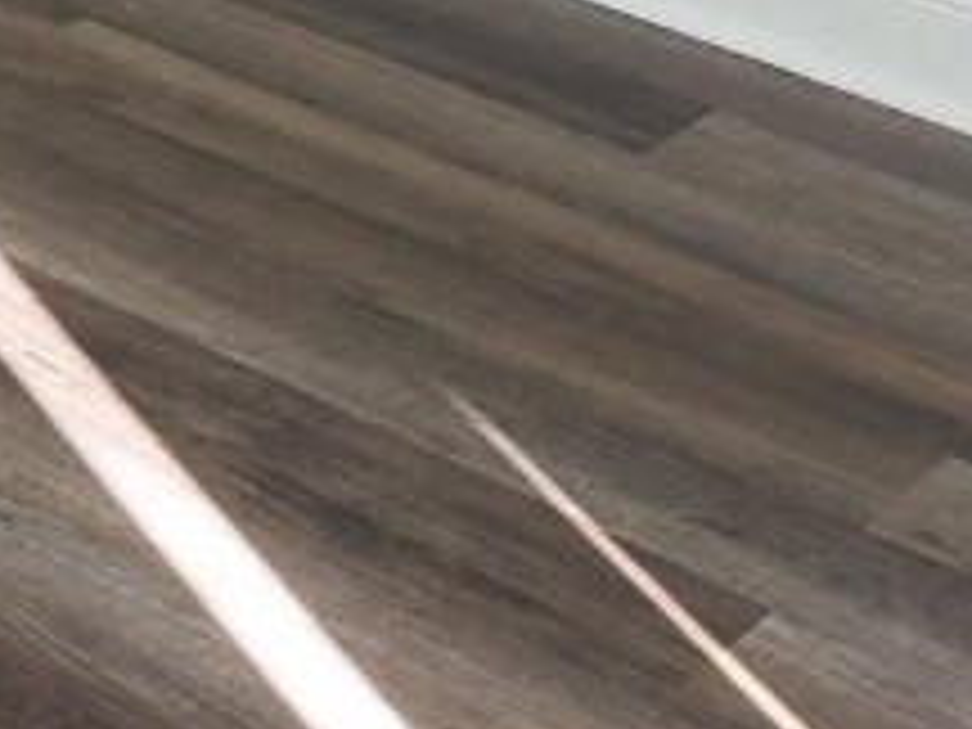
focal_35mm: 123
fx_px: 3454
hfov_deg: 13.3
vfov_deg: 10.8
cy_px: -801
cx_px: -1098
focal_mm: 4.3
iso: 50
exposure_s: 1/141
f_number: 2.4
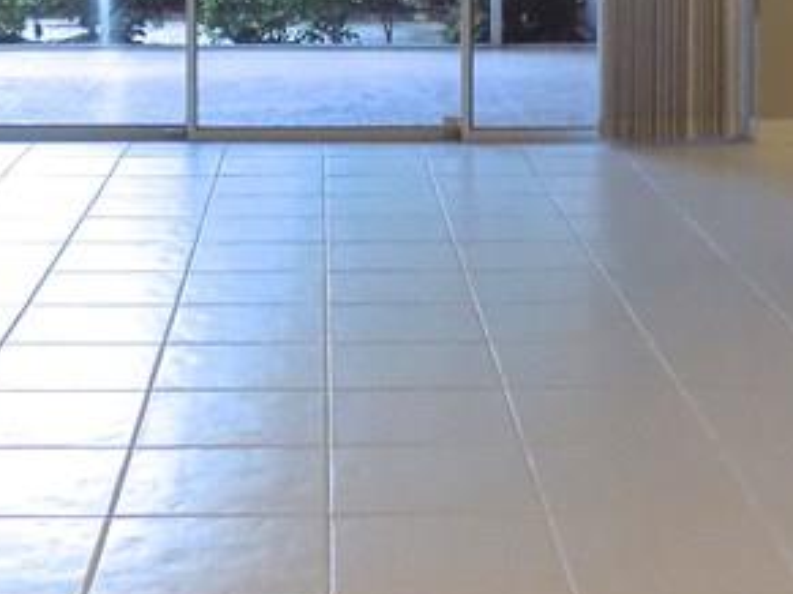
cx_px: 392
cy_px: -106
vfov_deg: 17.4
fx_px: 1855
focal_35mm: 81
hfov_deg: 24.1
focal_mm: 4
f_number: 3.1
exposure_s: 1/30
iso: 250
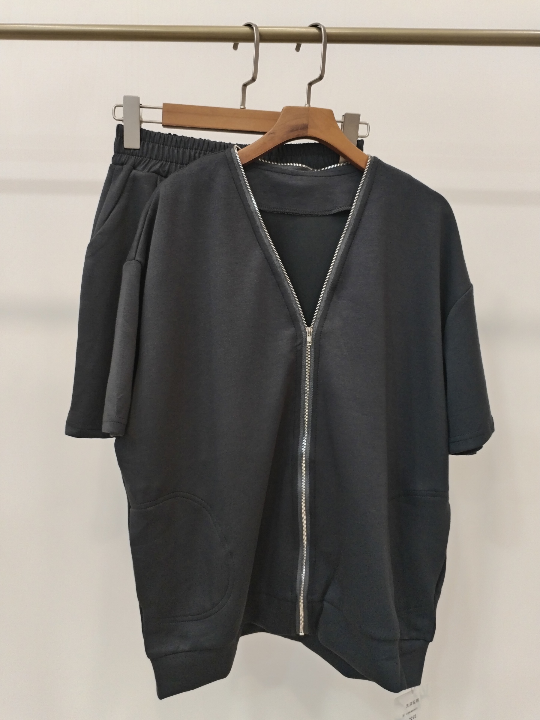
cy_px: 360
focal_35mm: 29
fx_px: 603
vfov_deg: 61.7
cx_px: 270
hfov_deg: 48.2
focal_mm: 4.75
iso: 347
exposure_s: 1/33.3
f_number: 1.8
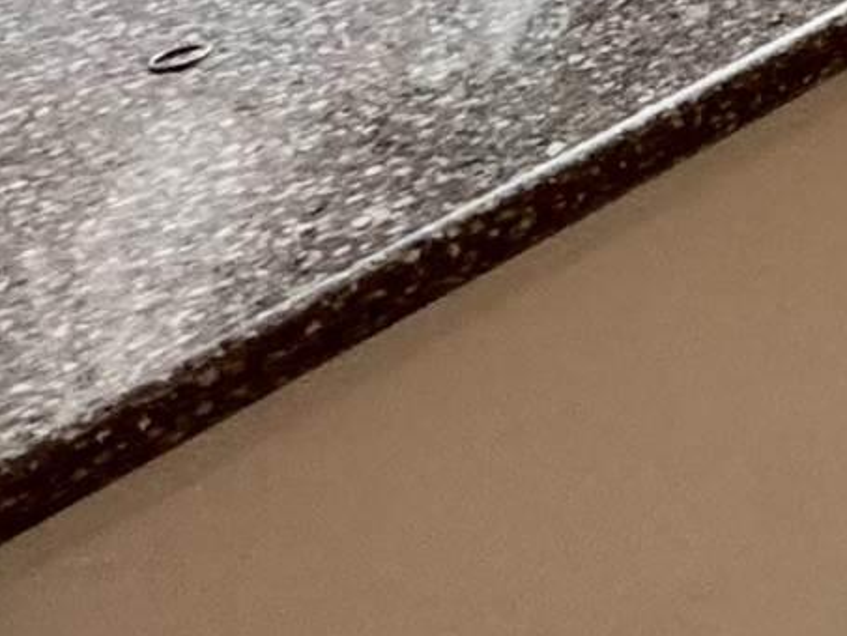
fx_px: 2325
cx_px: 2466
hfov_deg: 11.8
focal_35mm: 95
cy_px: -857
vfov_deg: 12.5
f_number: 2.2
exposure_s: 1/60
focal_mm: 2.22
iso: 200
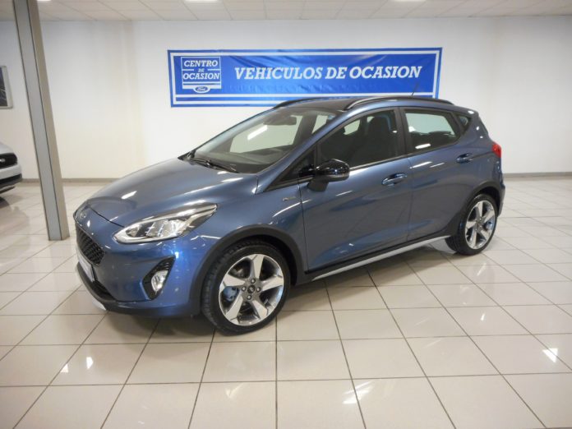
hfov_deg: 69.4
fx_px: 413
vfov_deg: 54.9
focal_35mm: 25
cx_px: 286
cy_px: 214
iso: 400
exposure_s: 1/8
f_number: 3.7
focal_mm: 4.5
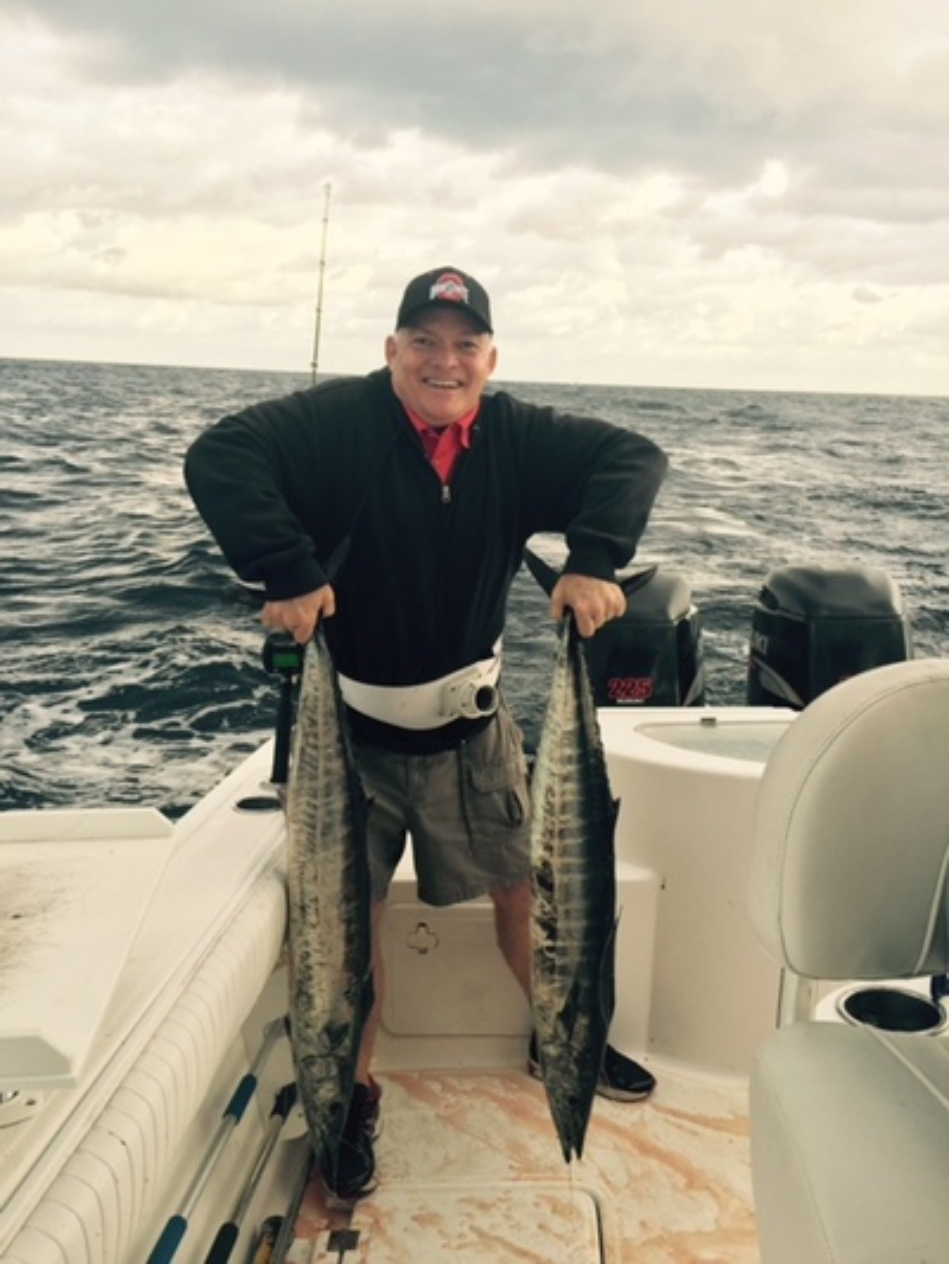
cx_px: 474
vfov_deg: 61.6
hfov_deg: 48.2
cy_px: 632
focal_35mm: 29
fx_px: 1060
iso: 32
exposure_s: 1/278
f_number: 2.2
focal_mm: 4.15
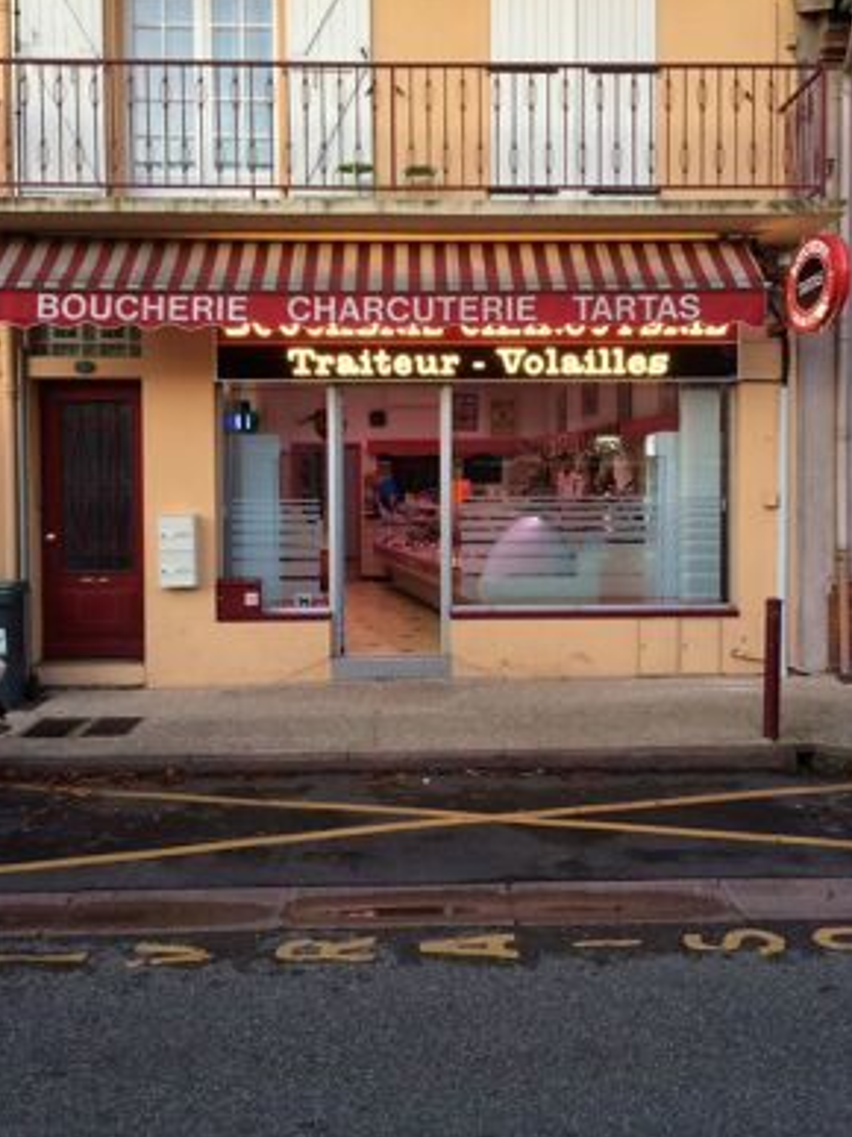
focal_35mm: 32
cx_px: 444
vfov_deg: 56.7
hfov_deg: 44.1
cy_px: 519
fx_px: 1051
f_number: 2.2
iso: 32
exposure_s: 1/33
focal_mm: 4.15
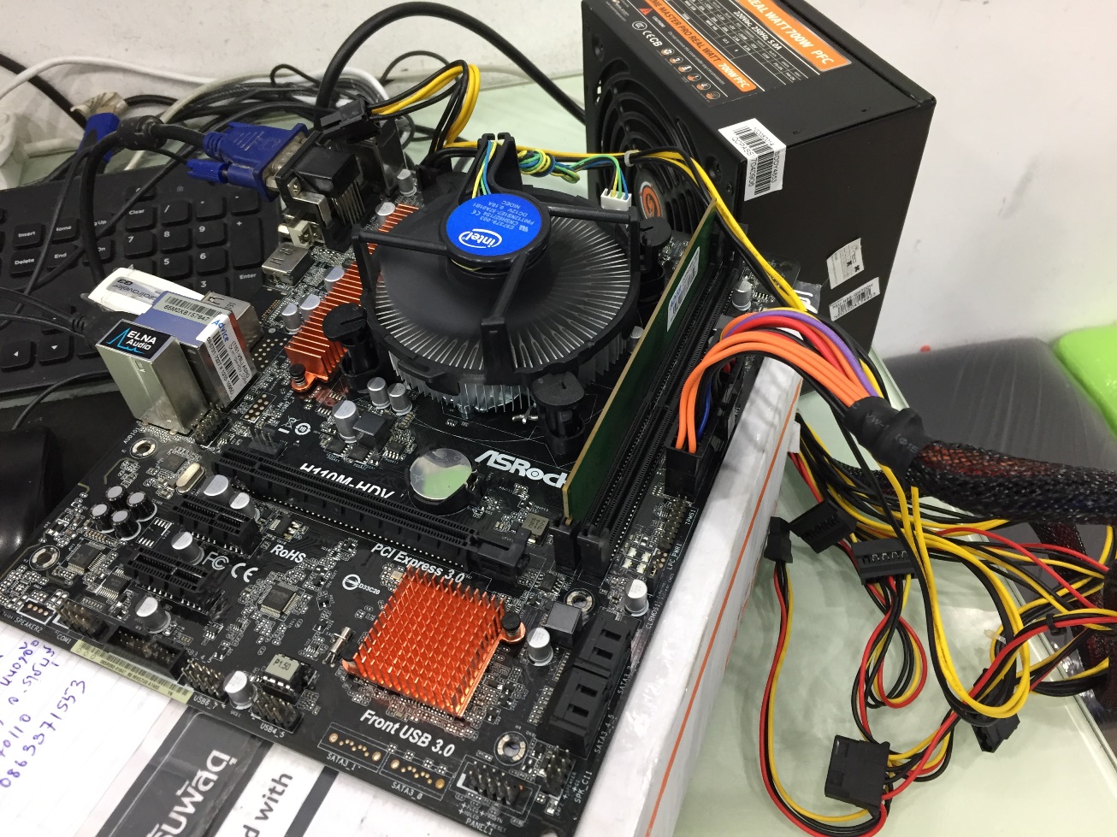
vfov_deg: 48.2
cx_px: 558
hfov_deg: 61.7
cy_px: 418
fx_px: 936
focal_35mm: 29
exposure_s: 1/33
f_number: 2.2
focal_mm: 4.15
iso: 125
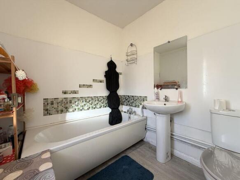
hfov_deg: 102.1
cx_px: 120
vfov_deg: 85.7
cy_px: 90
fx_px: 97
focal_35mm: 14
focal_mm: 2.22
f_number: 2.2
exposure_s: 1/121
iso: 250
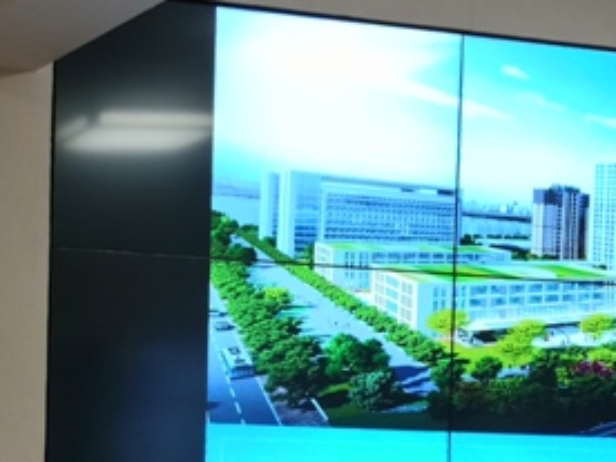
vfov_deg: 11.9
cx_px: 292
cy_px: 498
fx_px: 2189
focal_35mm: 123
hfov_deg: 16.0
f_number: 1.8
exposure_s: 1/50
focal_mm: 3.95
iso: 125
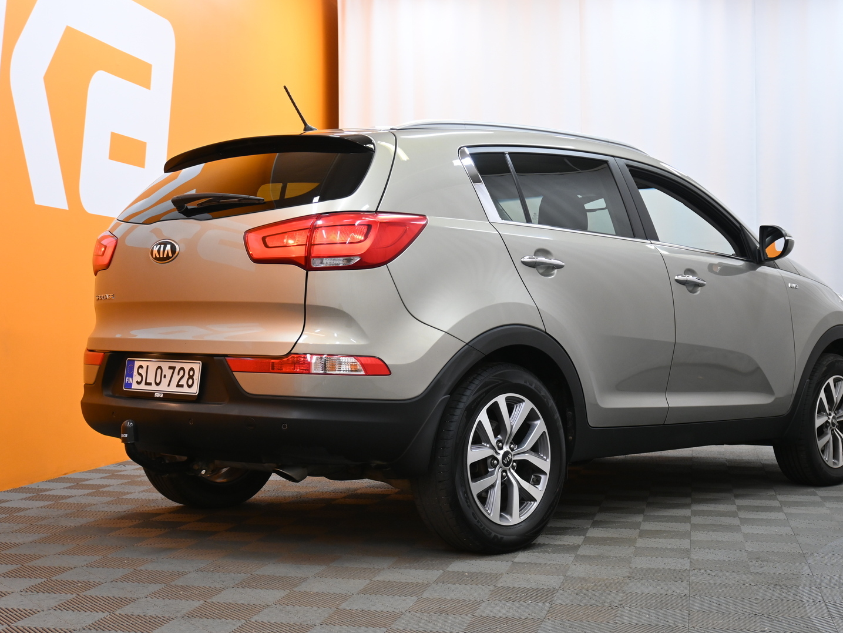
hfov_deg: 37.3
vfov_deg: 28.4
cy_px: 317
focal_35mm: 51
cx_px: 462
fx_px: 1249
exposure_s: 1/40
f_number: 5
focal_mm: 31.5
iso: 640
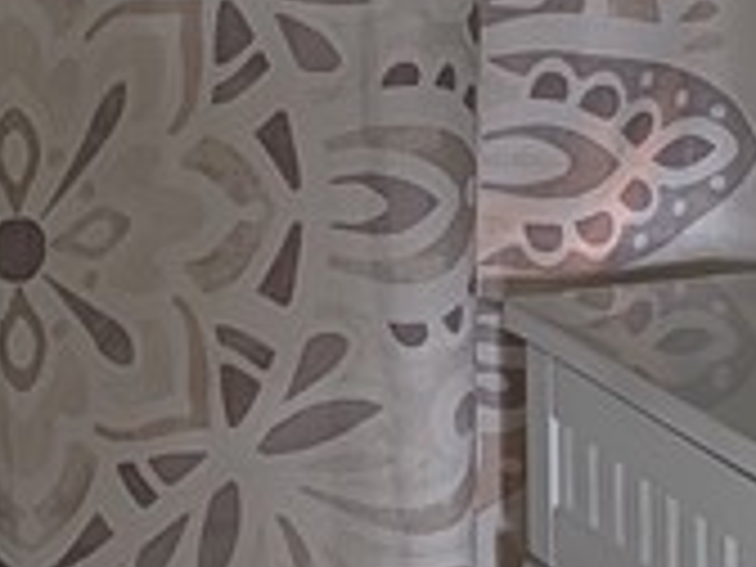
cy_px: 32
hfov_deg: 13.5
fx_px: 3189
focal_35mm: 146
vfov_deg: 10.1
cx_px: 484
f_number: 1.68
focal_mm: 6.9
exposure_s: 1/36.4
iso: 151
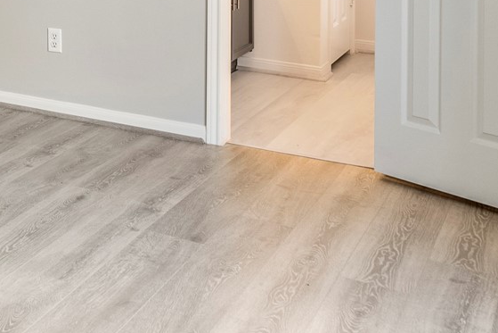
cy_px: -138
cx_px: -146
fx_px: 913
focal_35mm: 66
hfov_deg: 26.1
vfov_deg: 18.7
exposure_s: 1/320
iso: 250
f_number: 4
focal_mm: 17
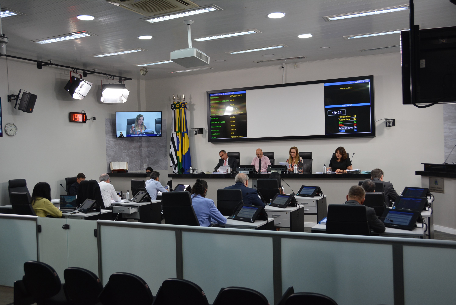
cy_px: 152
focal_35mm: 33
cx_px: 228
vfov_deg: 40.0
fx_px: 418
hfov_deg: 57.2
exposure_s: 1/80
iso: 400
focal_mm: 22
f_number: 4.5
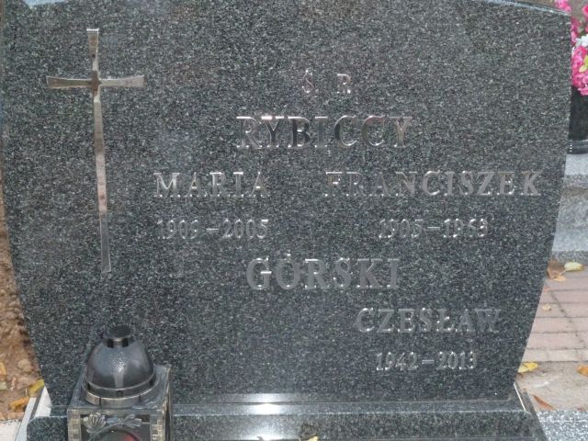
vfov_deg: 20.4
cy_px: 220
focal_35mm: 72
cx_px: 294
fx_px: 1223
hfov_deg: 27.0
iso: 800
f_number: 4.1
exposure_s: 1/80
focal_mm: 11.9
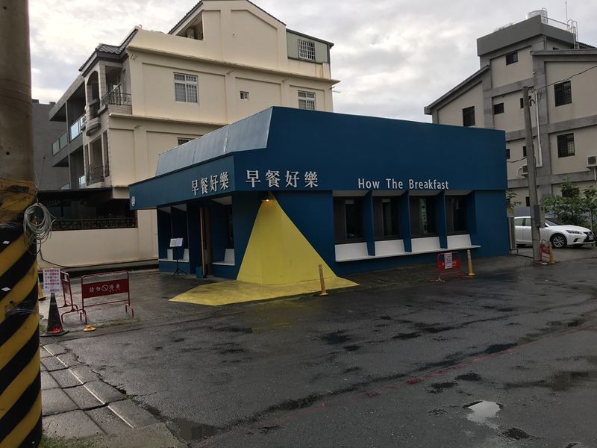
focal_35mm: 29
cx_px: 298
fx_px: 500
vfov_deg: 48.2
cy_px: 224
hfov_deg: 61.7
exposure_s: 1/651
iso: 25
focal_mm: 4.15
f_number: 2.2
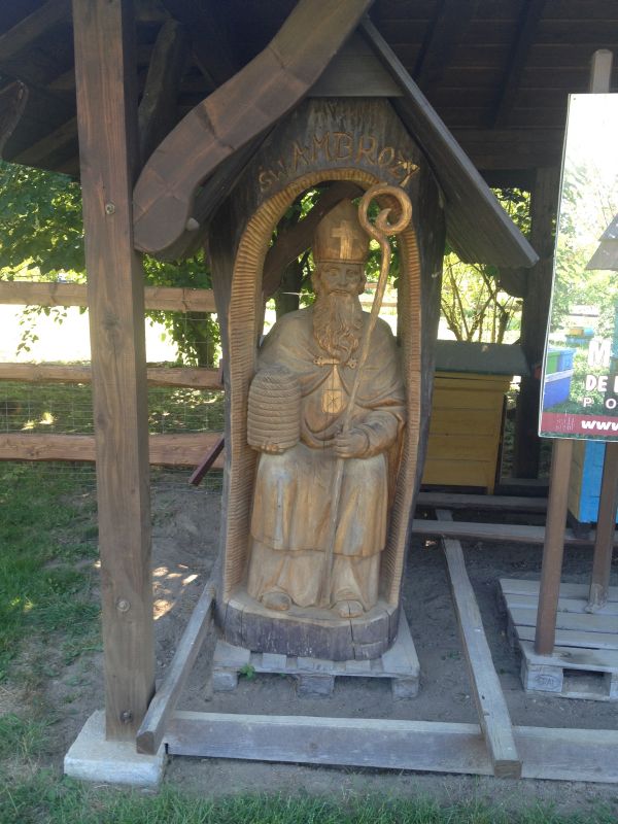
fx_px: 833
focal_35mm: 35
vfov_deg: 52.6
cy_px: 412
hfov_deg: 40.7
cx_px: 309
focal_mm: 4.28
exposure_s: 1/60
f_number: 2.4
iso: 50
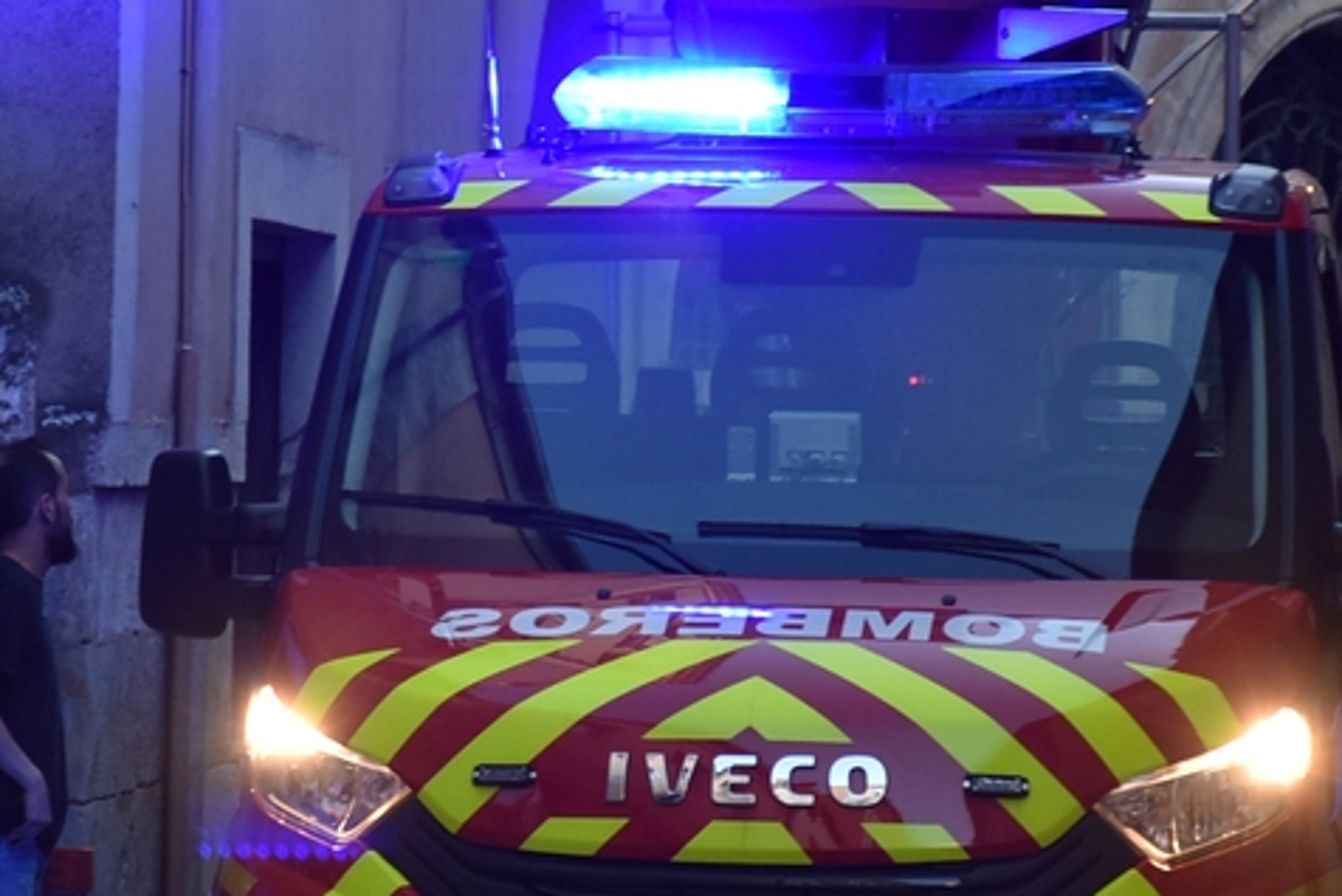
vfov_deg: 4.3
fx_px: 11983
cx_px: 510
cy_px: 423
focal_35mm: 321
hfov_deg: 6.4
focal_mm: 85
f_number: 5.3
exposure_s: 1/60
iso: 720
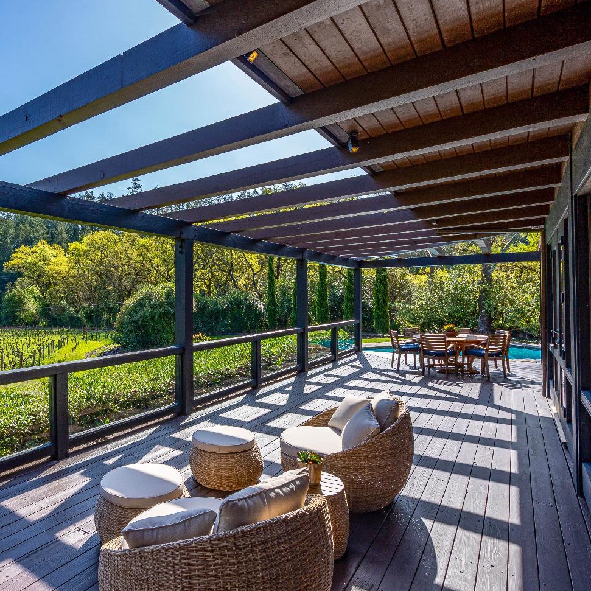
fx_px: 406
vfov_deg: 72.1
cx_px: 189
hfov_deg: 69.7
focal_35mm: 21
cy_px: 301
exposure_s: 1/200
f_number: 11
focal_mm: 16
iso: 320
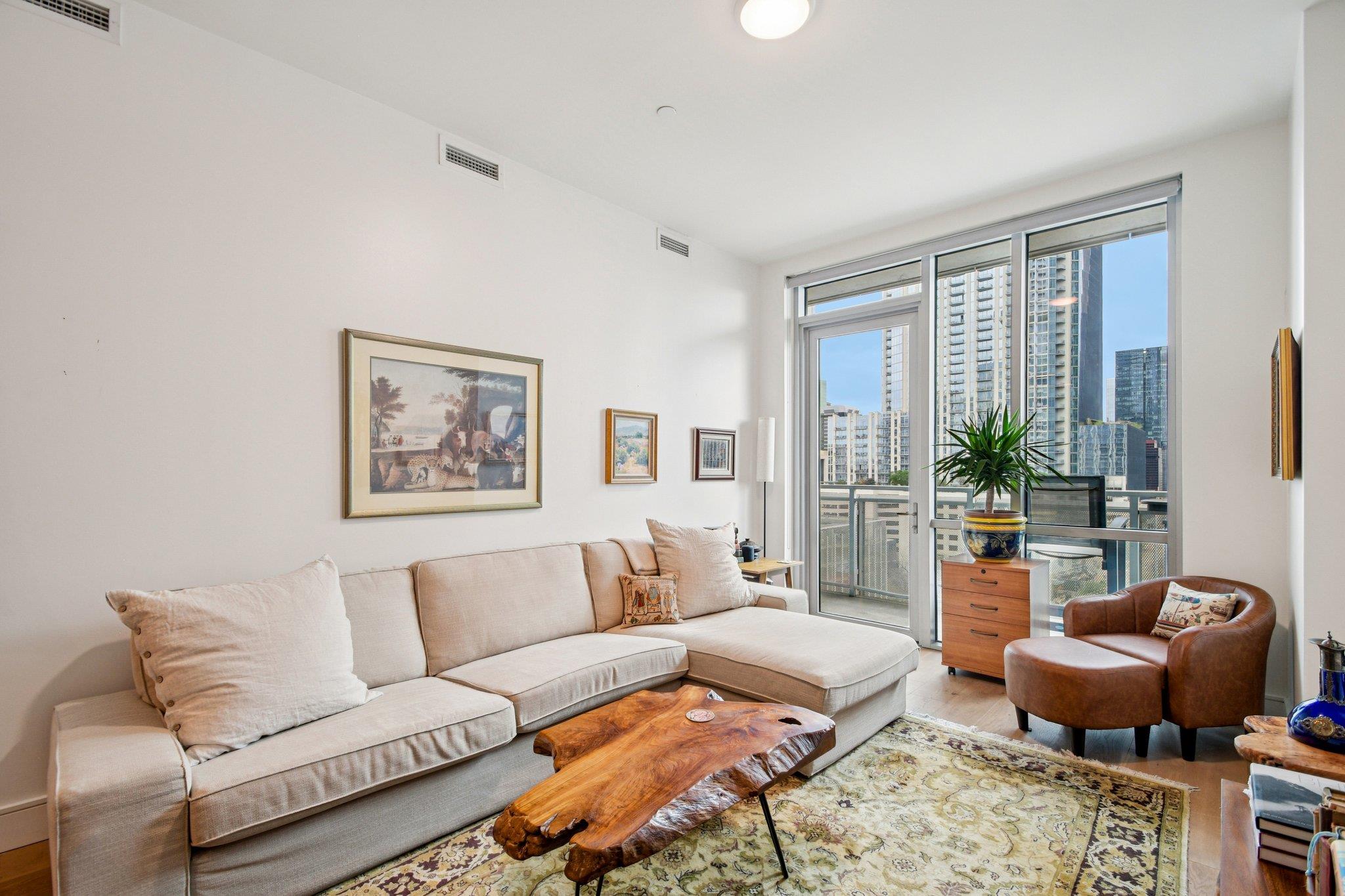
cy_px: 448
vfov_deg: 77.3
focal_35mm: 15
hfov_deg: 100.4
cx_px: 672
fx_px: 560
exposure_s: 1/20
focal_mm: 10
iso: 400
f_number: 8
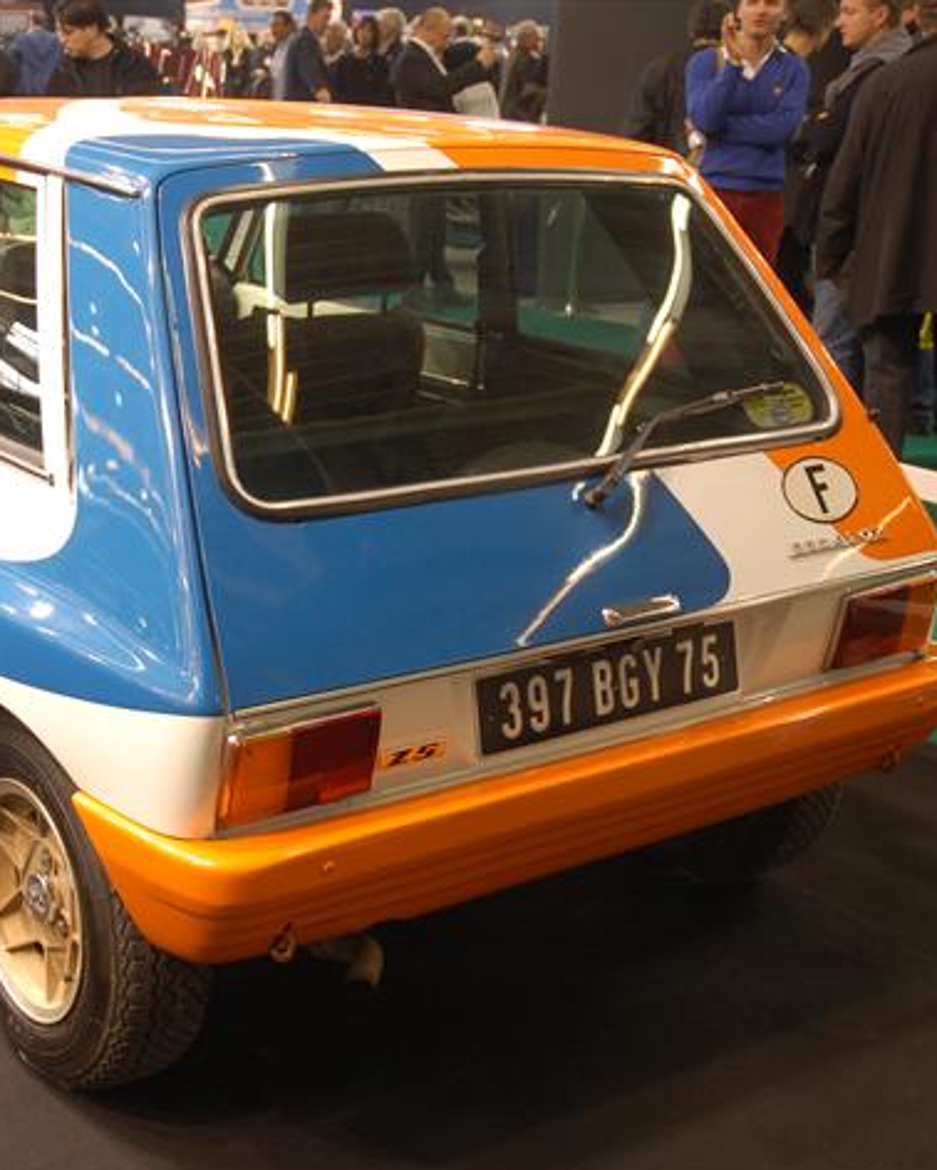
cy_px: 587
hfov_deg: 27.9
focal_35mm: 54
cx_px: 249
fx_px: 1861
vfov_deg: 34.9
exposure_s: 1/30
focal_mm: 25
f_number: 3.8
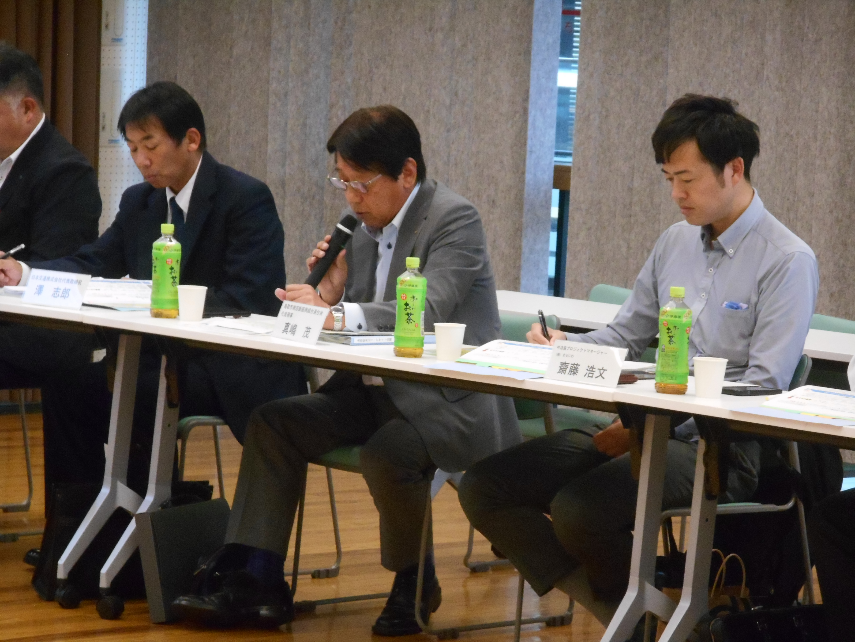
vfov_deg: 8.2
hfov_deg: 10.9
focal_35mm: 182
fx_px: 4495
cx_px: 428
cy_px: 321
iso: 800
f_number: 6.4
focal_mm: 32.9
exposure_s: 1/25
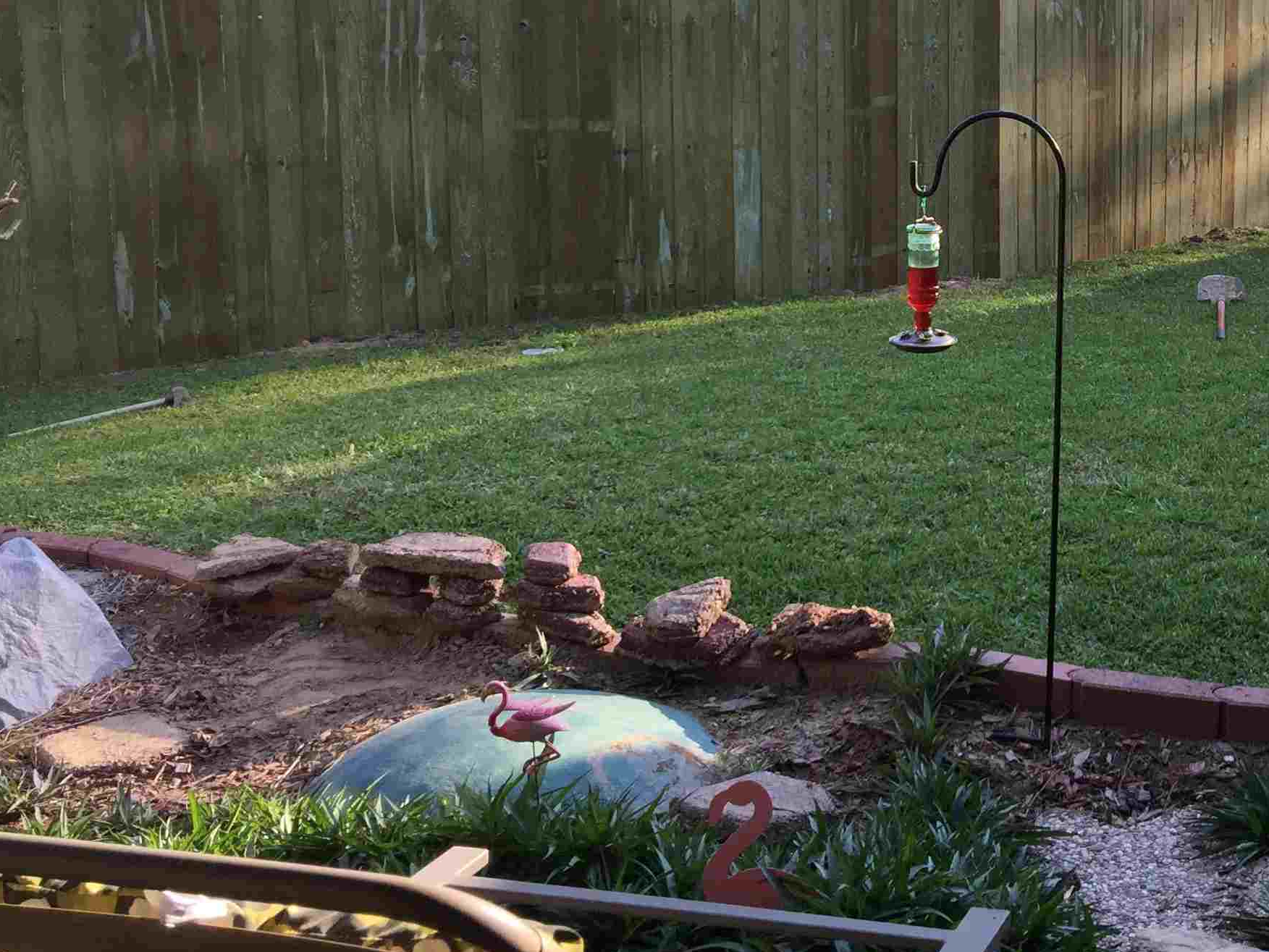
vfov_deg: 26.6
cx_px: 1074
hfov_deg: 34.1
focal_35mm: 54
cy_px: 202
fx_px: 1980
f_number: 2.2
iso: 32
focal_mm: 4.15
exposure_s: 1/434
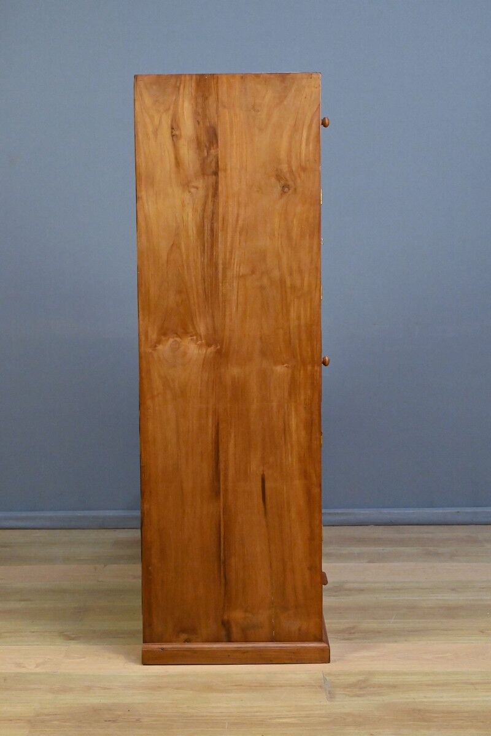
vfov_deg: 39.6
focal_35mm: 50
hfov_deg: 27.0
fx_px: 1023
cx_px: 246
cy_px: 368
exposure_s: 1/80
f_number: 9
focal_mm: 50
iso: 8000
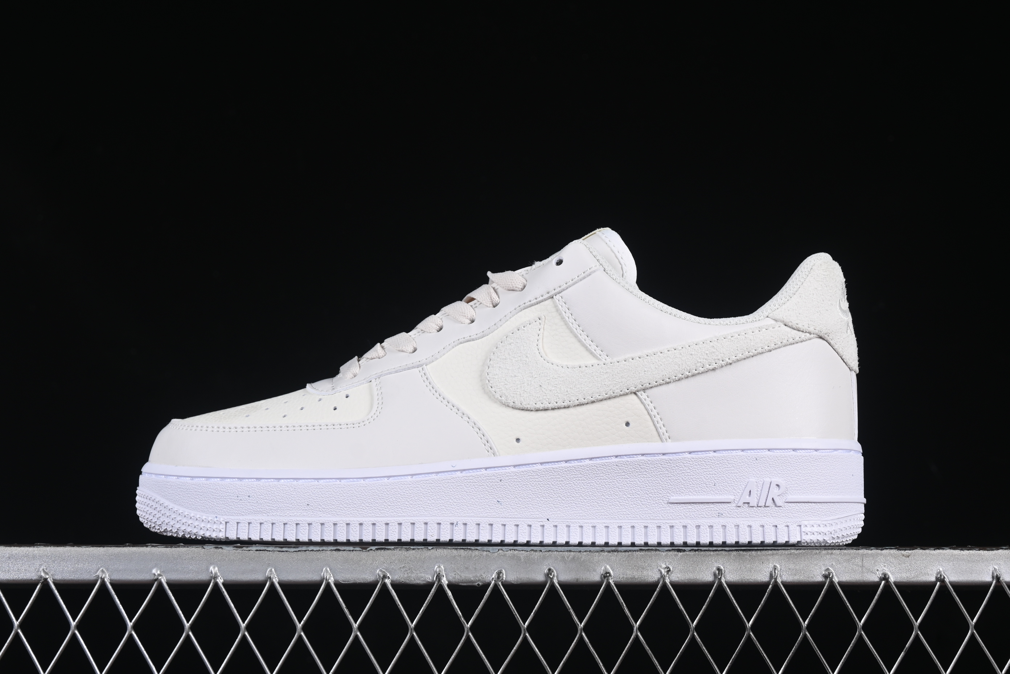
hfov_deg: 27.0
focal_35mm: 75
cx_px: 505
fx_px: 2104
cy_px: 337
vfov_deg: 18.2
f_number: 8
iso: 160
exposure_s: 1/80
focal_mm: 50
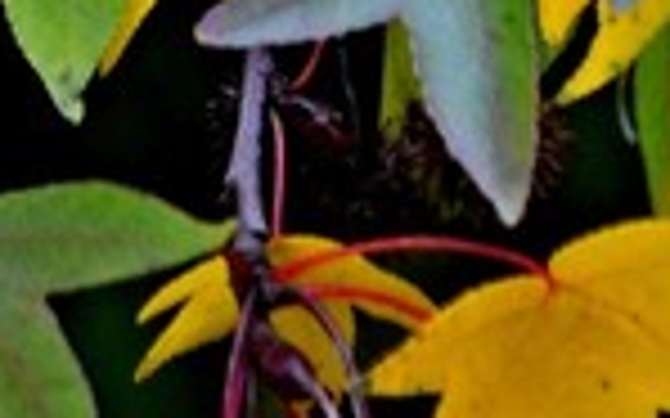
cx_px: -45
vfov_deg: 1.3
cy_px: -620
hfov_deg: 2.1
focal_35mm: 981
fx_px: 17906
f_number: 4.8
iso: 1250
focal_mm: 120
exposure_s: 1/250
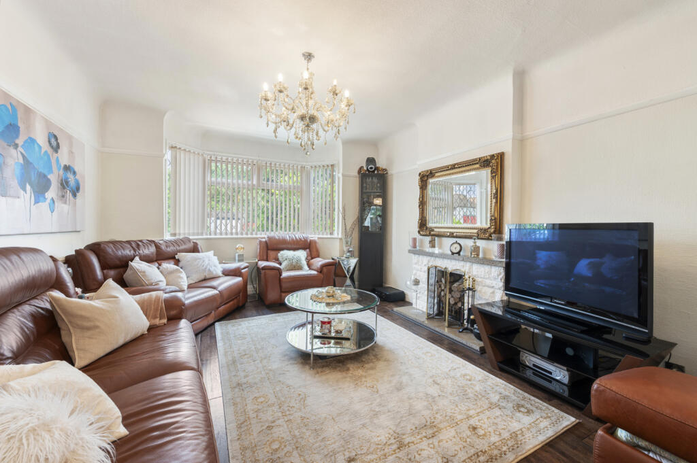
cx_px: 348
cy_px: 232
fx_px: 271
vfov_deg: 81.1
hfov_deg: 104.3
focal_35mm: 14
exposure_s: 1/4
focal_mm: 14
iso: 200
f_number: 16
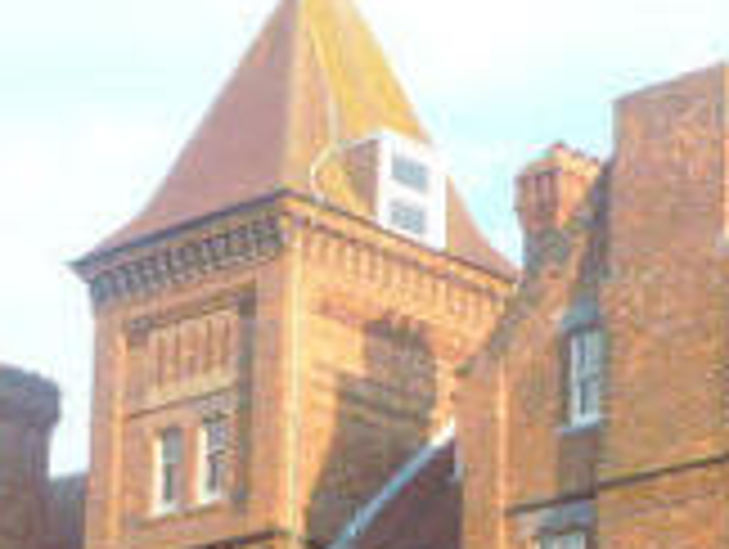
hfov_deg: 14.1
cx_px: 470
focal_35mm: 140
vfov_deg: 10.3
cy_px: 799
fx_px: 2953
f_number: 3.3
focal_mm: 5.2
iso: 80
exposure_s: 1/250
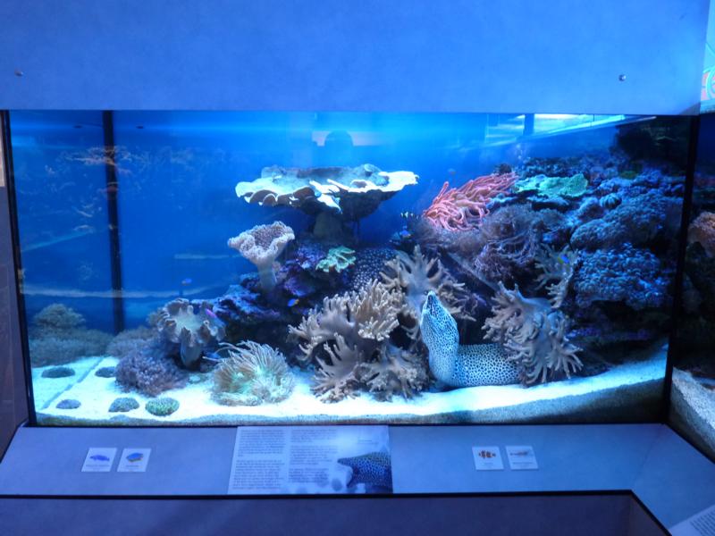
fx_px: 558
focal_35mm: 27
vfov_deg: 51.4
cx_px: 358
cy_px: 268
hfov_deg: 65.3
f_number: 2.8
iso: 250
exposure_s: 1/30
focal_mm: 4.8
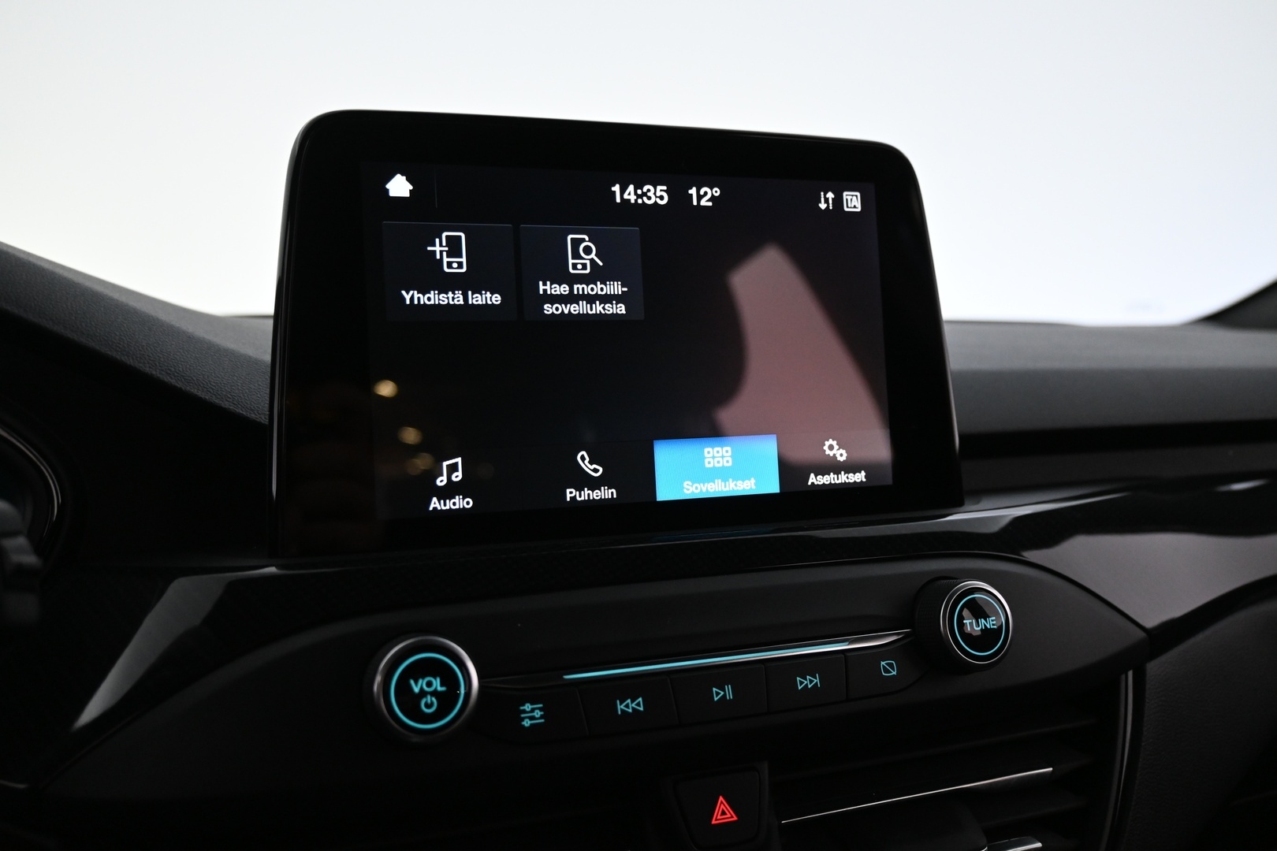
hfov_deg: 60.7
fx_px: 1091
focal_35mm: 31
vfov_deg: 42.6
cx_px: 638
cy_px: 426
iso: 1600
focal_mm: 20.5
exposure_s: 1/30
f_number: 3.8
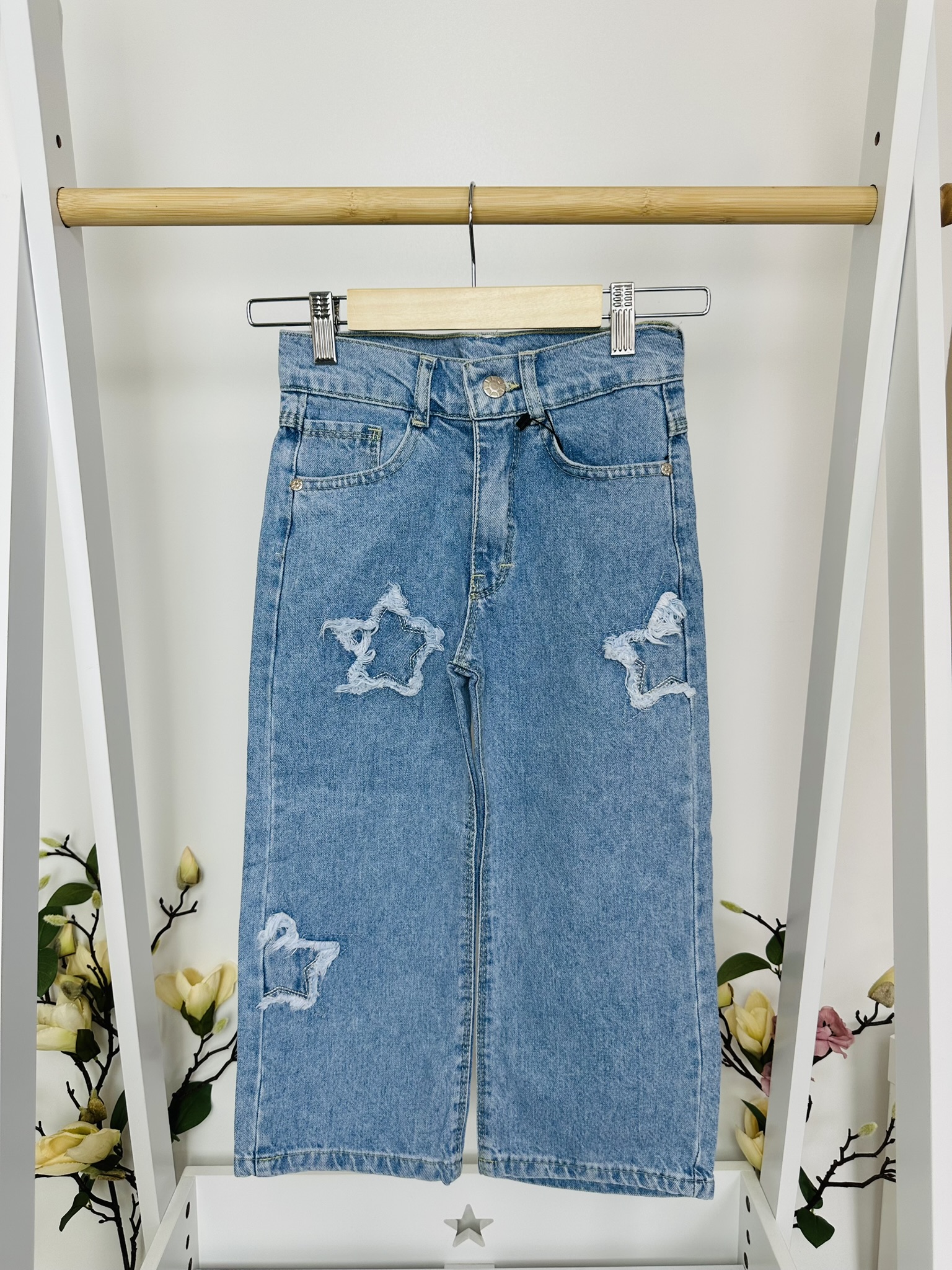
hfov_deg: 56.8
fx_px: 880
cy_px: 635
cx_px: 476
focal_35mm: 24
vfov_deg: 71.6
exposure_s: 1/150
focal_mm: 6.86
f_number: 1.78
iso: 64
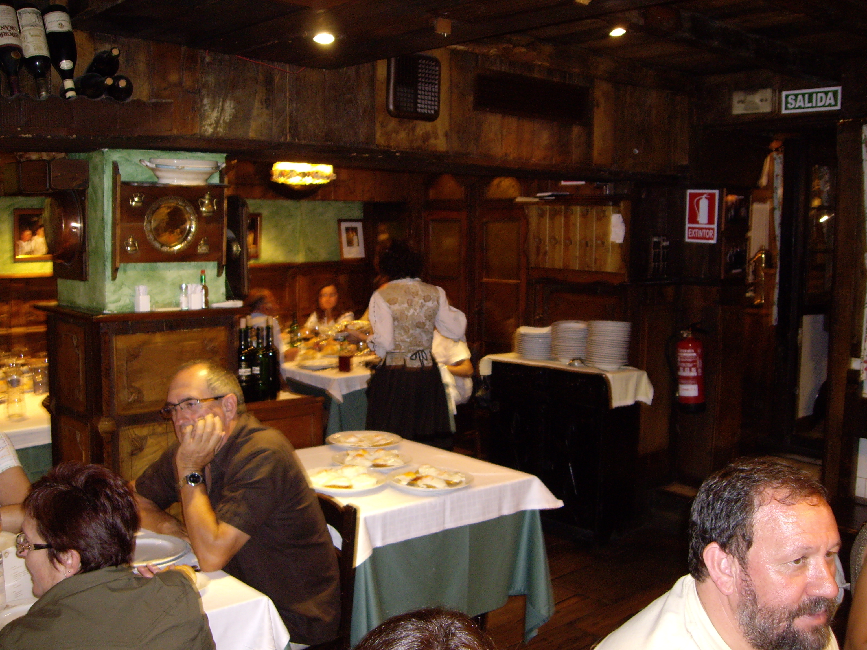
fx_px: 952
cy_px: 325
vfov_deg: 37.7
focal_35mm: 38
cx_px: 434
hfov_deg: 49.0
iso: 200
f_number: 2.7
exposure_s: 1/15
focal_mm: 6.2
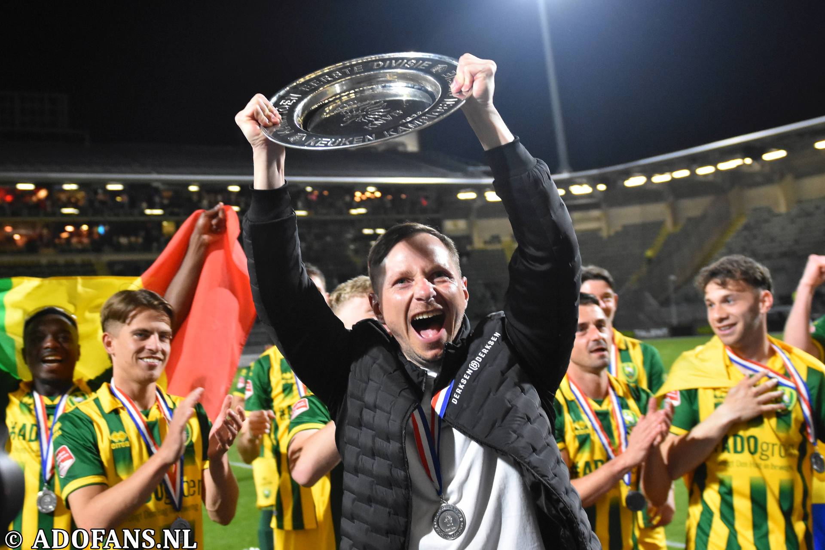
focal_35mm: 36
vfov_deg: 36.9
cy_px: 275
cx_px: 412
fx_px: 825
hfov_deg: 53.1
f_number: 2.8
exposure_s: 1/400
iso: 3200
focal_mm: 24
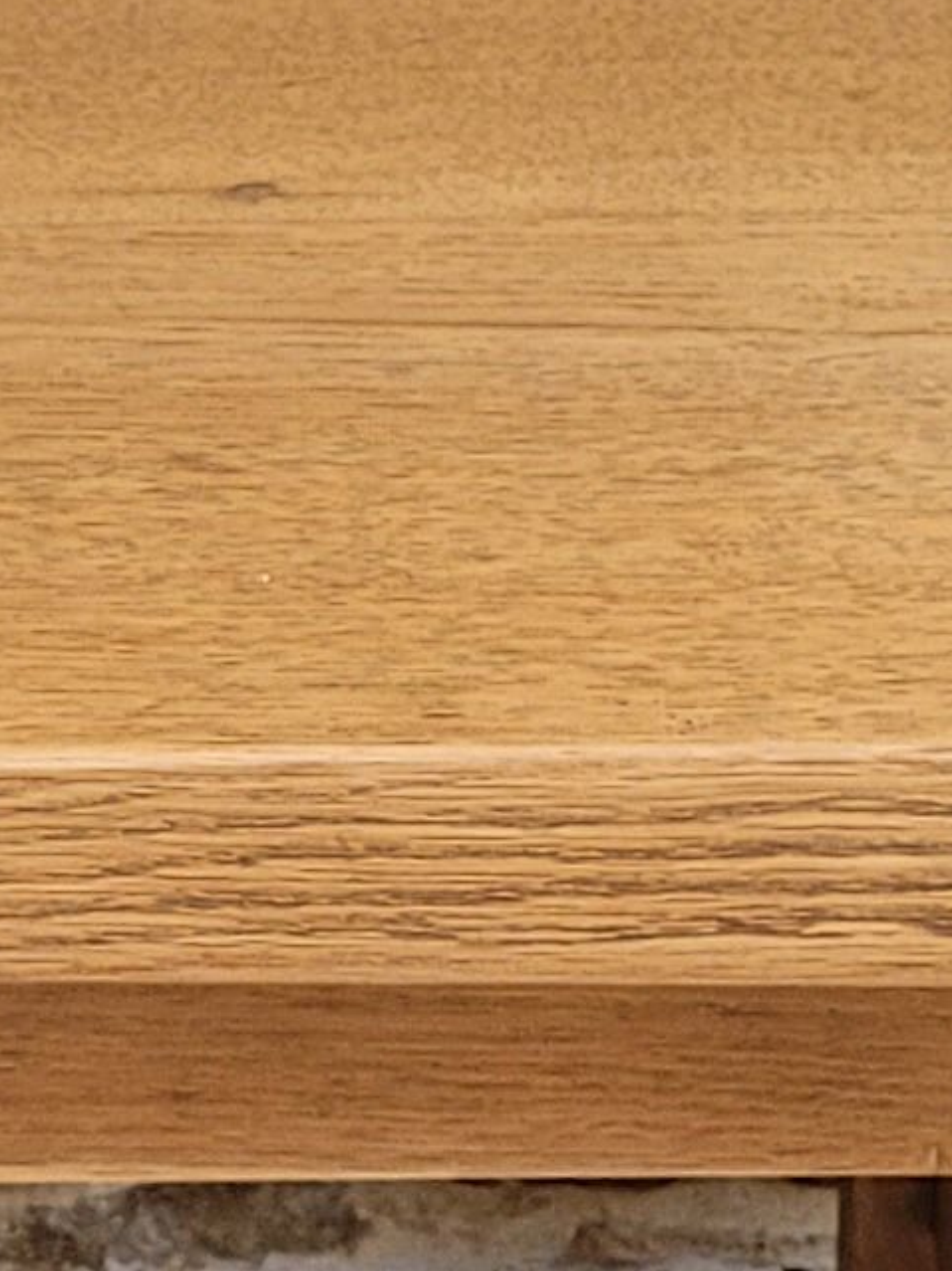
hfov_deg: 9.0
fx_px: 6016
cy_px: 764
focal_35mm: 164
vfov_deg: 12.0
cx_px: 316
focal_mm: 5.4
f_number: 1.8
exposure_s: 1/100
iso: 200
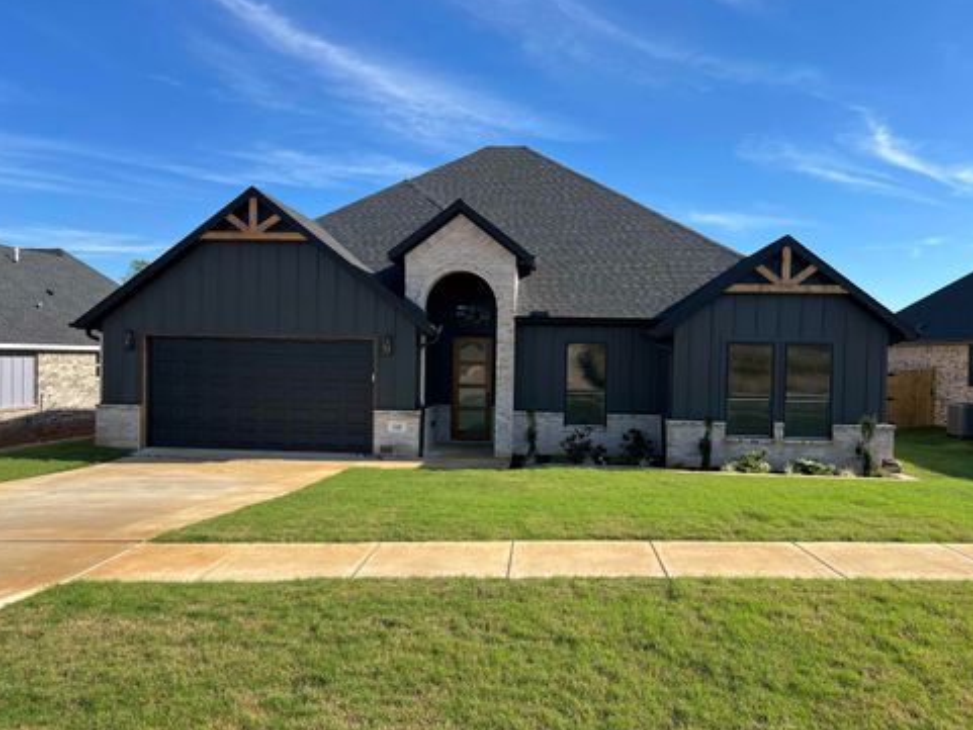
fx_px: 759
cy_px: 367
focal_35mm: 27
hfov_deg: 65.3
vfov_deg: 51.4
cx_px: 498
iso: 50
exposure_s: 1/3077
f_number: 1.5
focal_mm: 5.7
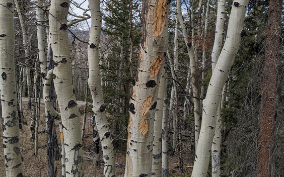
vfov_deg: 32.2
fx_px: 302
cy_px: 48
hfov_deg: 50.4
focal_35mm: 39
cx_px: 145
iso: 47
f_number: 1.8
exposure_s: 1/2347
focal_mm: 4.44
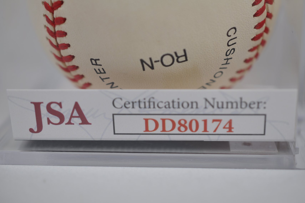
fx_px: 508
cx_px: 152
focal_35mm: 60
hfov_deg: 33.4
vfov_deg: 22.6
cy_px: 102
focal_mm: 40
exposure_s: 1/80
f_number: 4.5
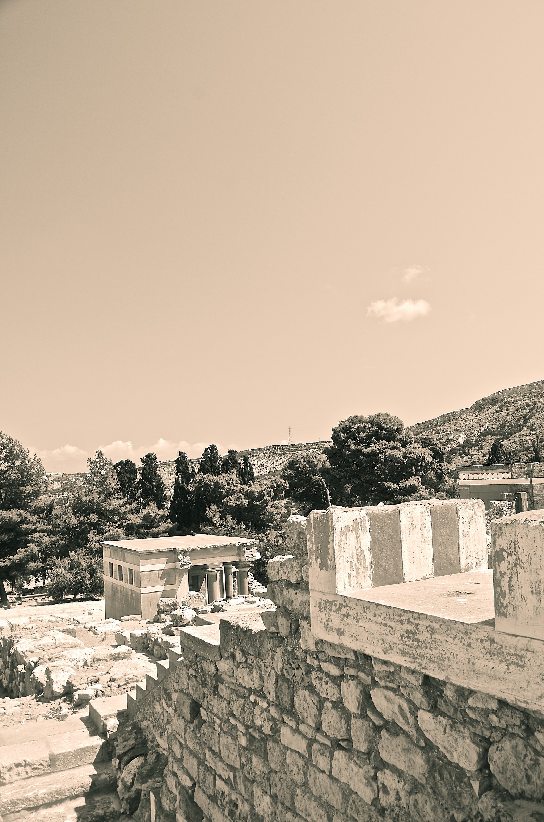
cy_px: 411
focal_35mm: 27
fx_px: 615
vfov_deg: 67.5
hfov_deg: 47.7
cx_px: 272
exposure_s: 1/250
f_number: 8
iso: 140
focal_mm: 18
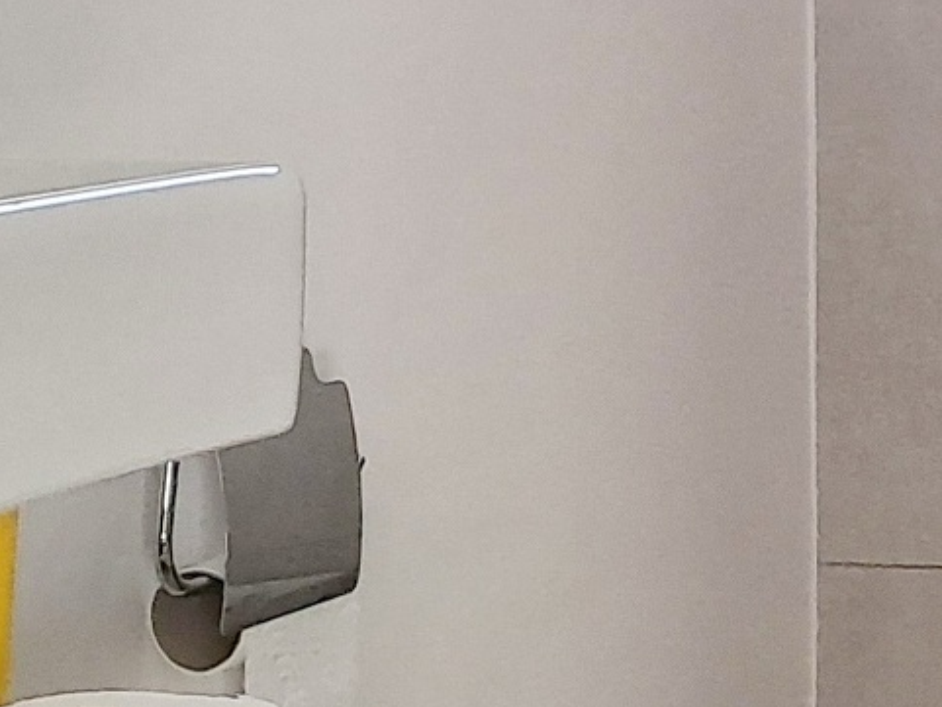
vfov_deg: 11.0
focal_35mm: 133
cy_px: -94
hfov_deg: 14.0
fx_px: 3620
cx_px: 1353
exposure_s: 1/50
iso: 50
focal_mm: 4.65
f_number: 1.8
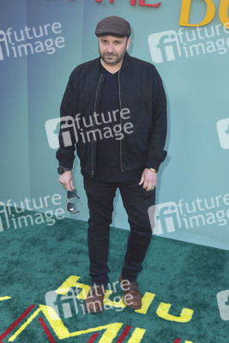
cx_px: 114
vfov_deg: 38.2
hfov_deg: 26.0
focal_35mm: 52
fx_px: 496
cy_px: 172
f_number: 6.3
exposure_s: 1/250
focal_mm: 52
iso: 320
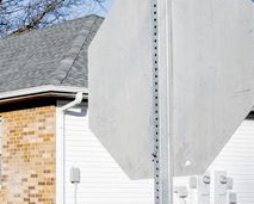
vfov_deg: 15.2
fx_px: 758
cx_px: -41
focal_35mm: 101
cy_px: 46
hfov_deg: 18.2
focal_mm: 30.5
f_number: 13
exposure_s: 1/200
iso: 100
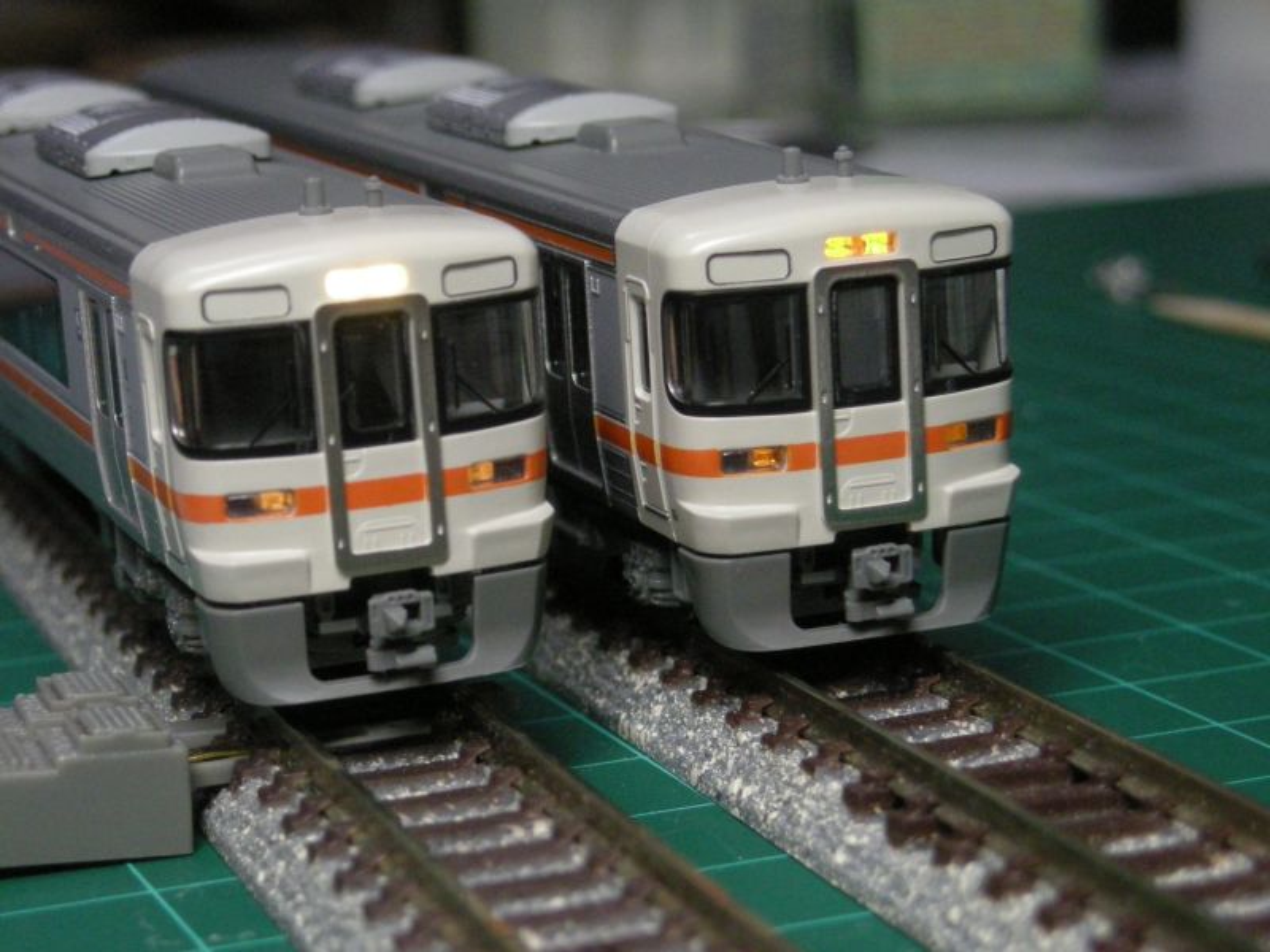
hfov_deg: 18.7
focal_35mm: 105
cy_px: 476
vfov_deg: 14.1
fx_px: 3852
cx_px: 635
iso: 400
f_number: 4.7
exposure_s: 1/99.8
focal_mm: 17.1
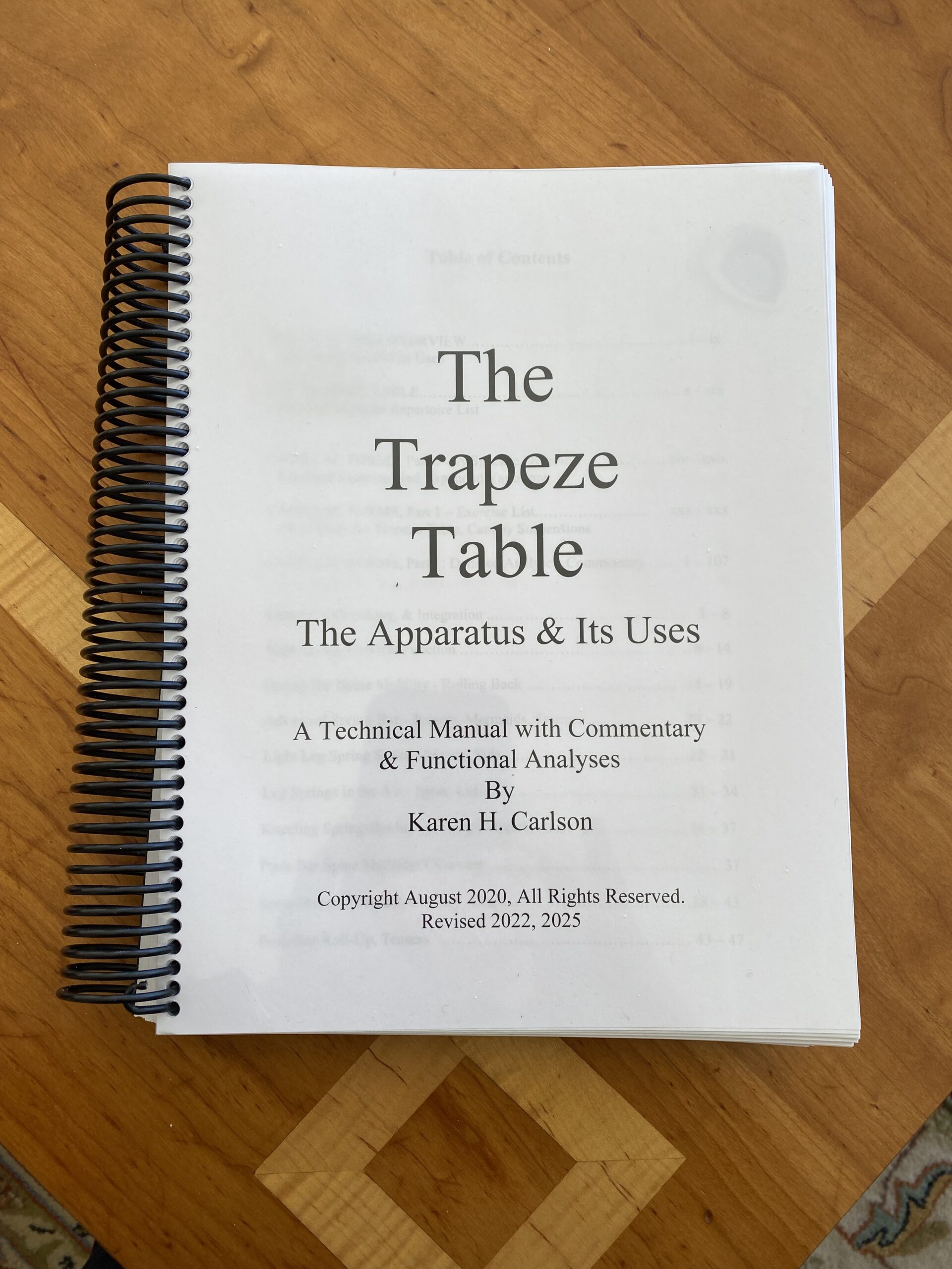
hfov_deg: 53.1
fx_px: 953
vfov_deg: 67.3
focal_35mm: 26
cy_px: 634
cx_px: 476
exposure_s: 1/124
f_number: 1.8
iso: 32
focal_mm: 4.25
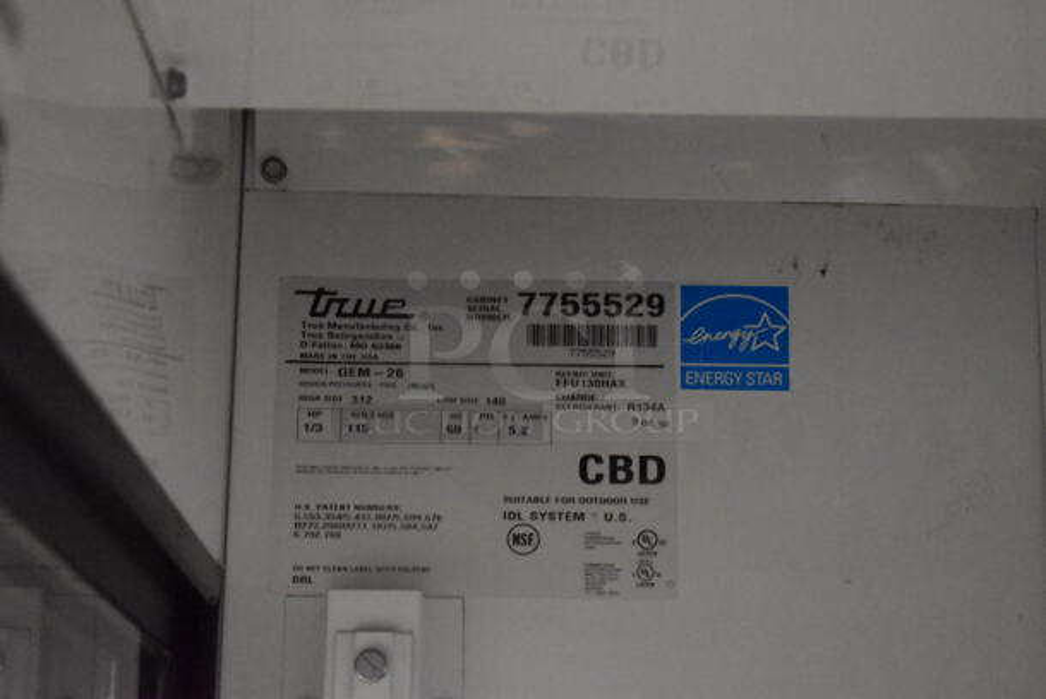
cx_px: 523
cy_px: 350
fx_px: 2399
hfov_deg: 24.6
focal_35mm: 82
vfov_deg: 16.6
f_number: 5.6
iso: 12800
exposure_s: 1/100
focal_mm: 55
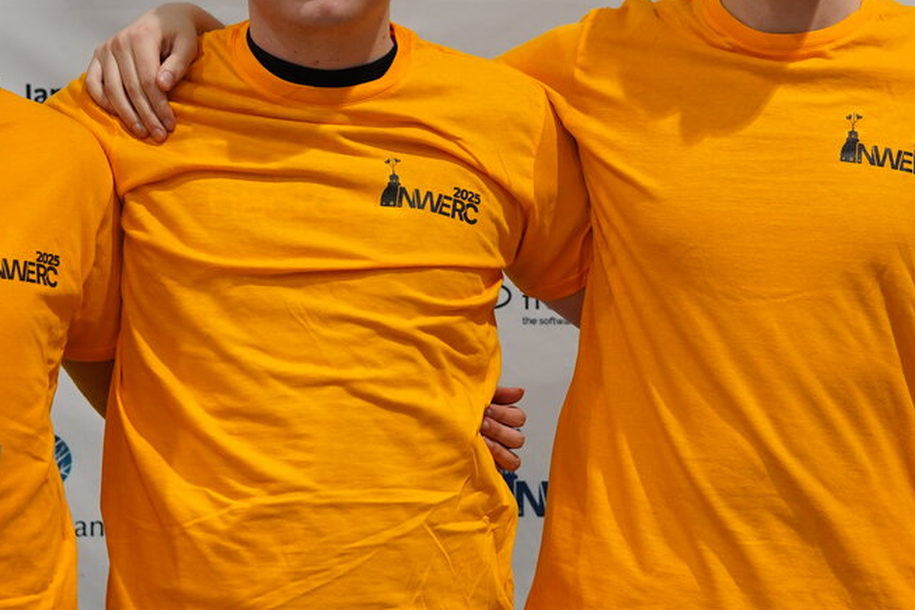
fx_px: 3151
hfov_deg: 16.5
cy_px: 358
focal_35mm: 124
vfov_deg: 11.0
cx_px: 488
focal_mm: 50
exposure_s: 1/60
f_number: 2.8
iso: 640
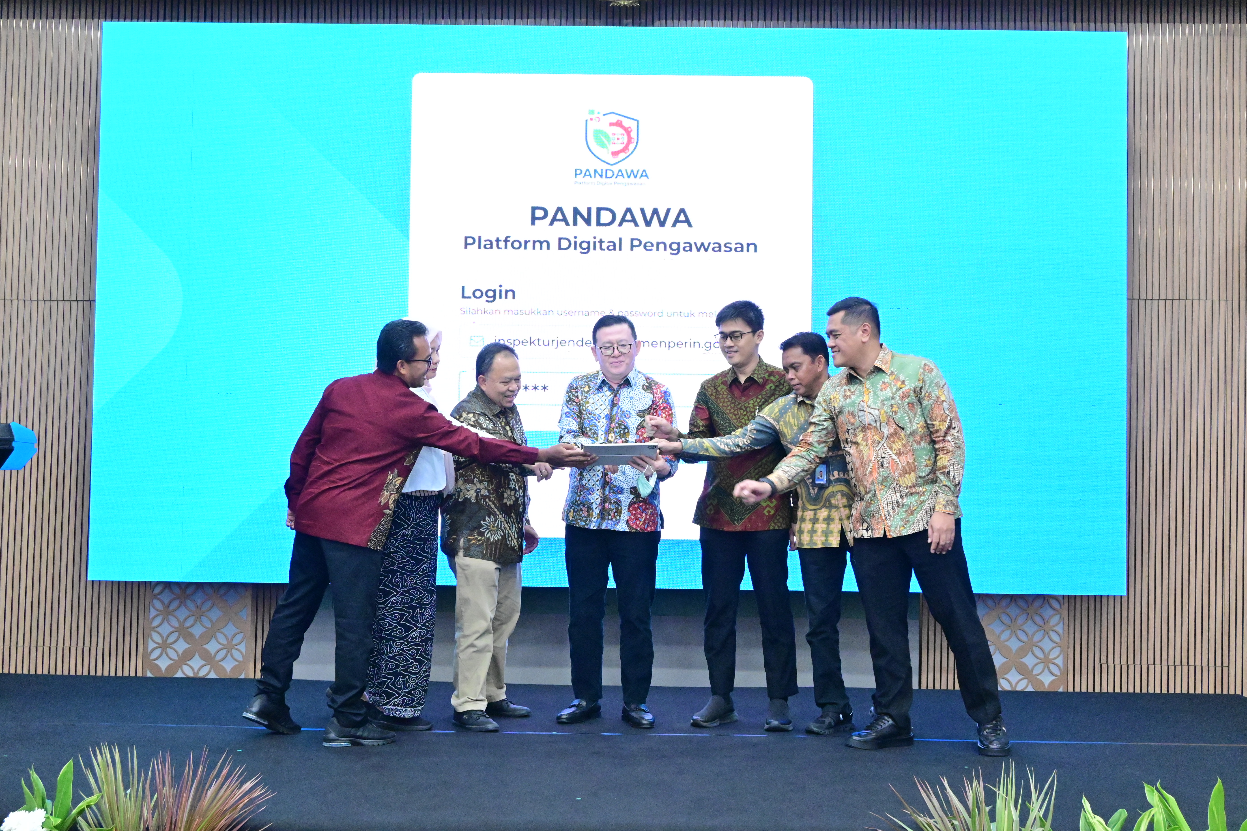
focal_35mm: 41
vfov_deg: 32.4
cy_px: 416
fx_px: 1429
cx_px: 624
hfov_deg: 47.2
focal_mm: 27.5
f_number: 5.6
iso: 6400
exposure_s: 1/125
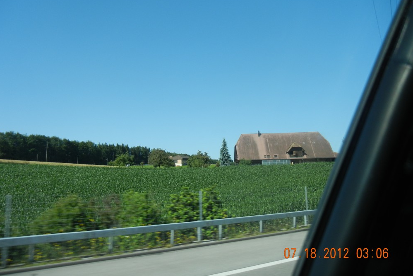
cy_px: 127
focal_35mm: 32
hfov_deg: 58.7
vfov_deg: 41.1
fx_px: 367
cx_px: 202
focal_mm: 5.4
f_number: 7
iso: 160
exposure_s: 1/281
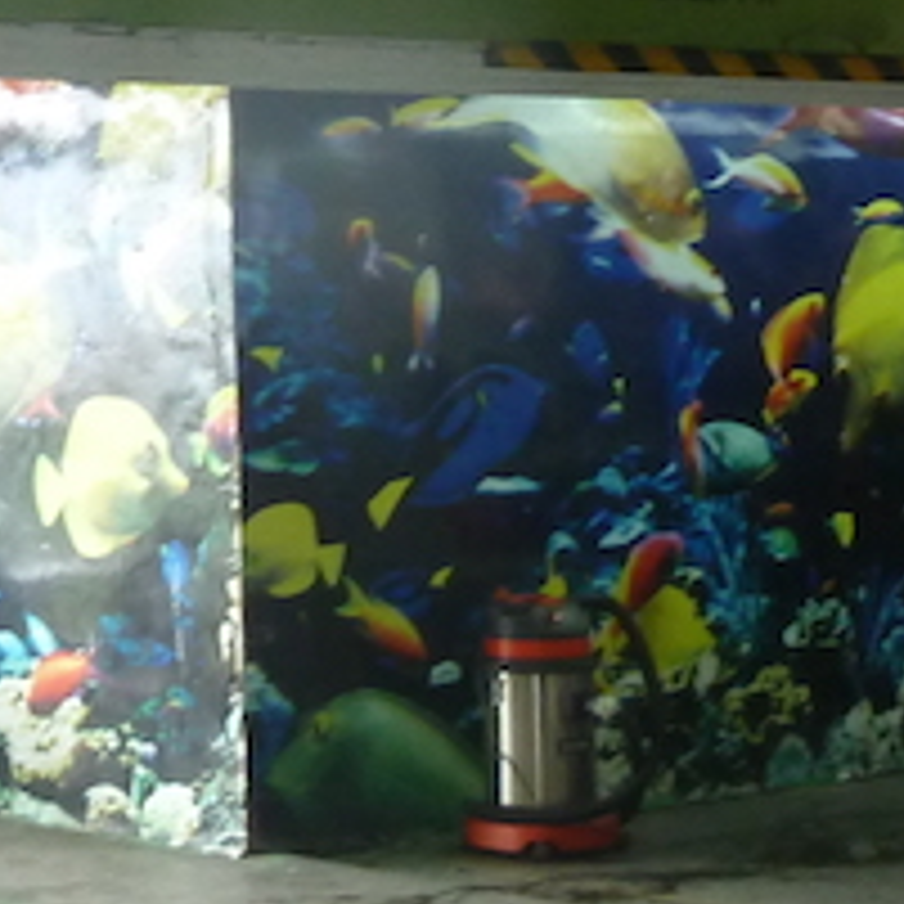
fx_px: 3250
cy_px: 31
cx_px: 261
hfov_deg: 15.8
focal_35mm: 110
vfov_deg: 15.6
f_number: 3.3
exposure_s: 1/30
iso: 160
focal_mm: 4.1
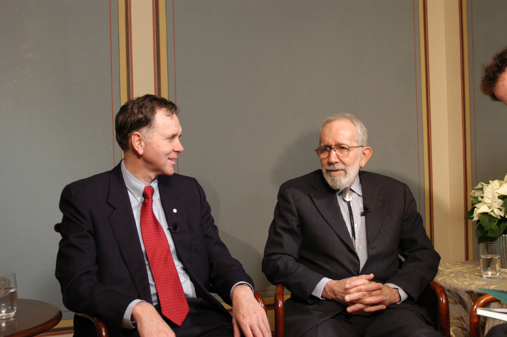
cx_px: 254
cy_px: 168
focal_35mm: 45
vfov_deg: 29.8
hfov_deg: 43.6
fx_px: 633
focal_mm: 30
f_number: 3.5
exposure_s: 1/45
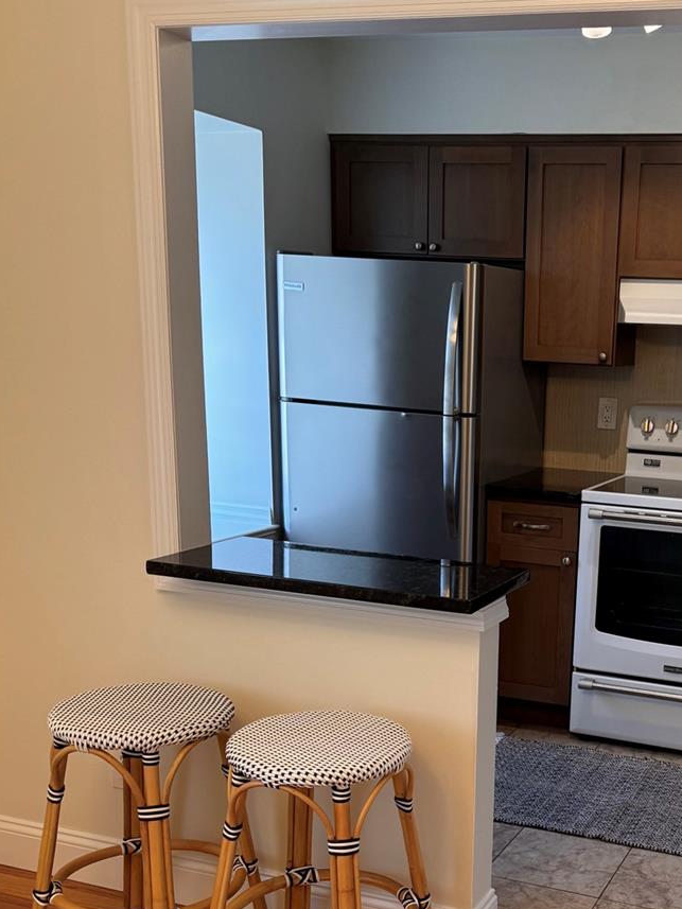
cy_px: 610
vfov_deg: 43.2
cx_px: 573
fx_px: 1129
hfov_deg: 32.4
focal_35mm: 43
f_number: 1.78
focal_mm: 6.76
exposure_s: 1/120
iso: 125
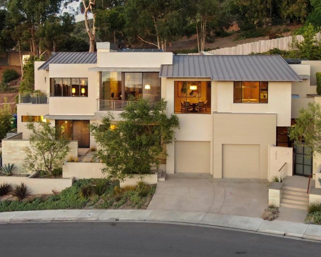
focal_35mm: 46
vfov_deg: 32.8
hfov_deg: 40.3
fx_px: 437
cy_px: 125
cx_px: 160
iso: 400
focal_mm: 6.48
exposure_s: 1/8
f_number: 3.4
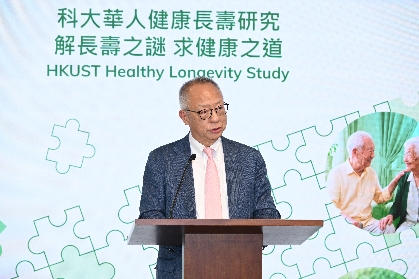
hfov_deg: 17.1
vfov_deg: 11.4
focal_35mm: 120
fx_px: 1397
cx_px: 210
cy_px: 140
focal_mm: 120
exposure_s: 1/200
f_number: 6.3
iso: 2000
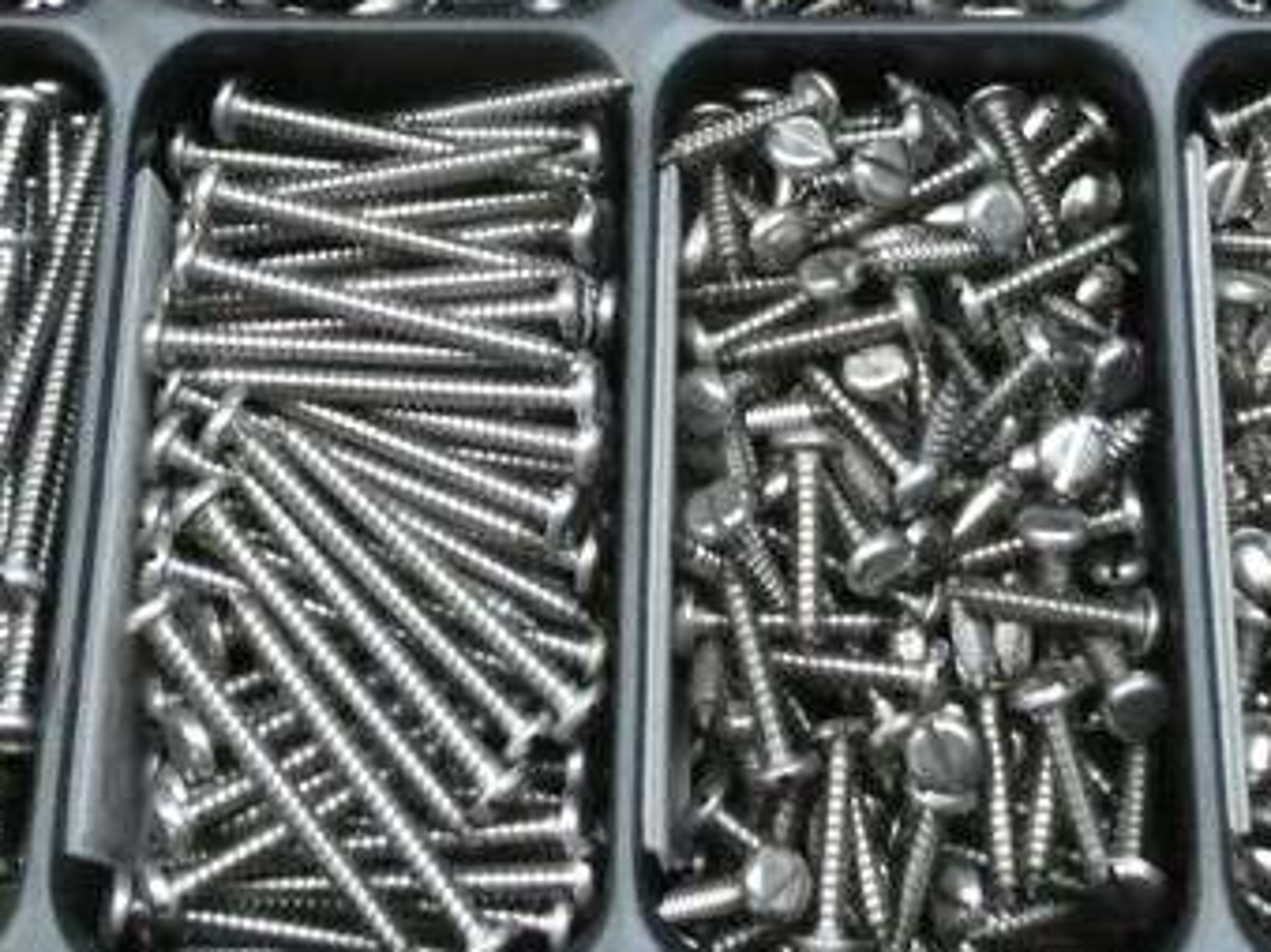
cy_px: -251
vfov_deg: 18.0
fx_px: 2826
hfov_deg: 25.3
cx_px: 694
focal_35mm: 77
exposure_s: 1/125
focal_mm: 4.3
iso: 2000
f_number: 3.3
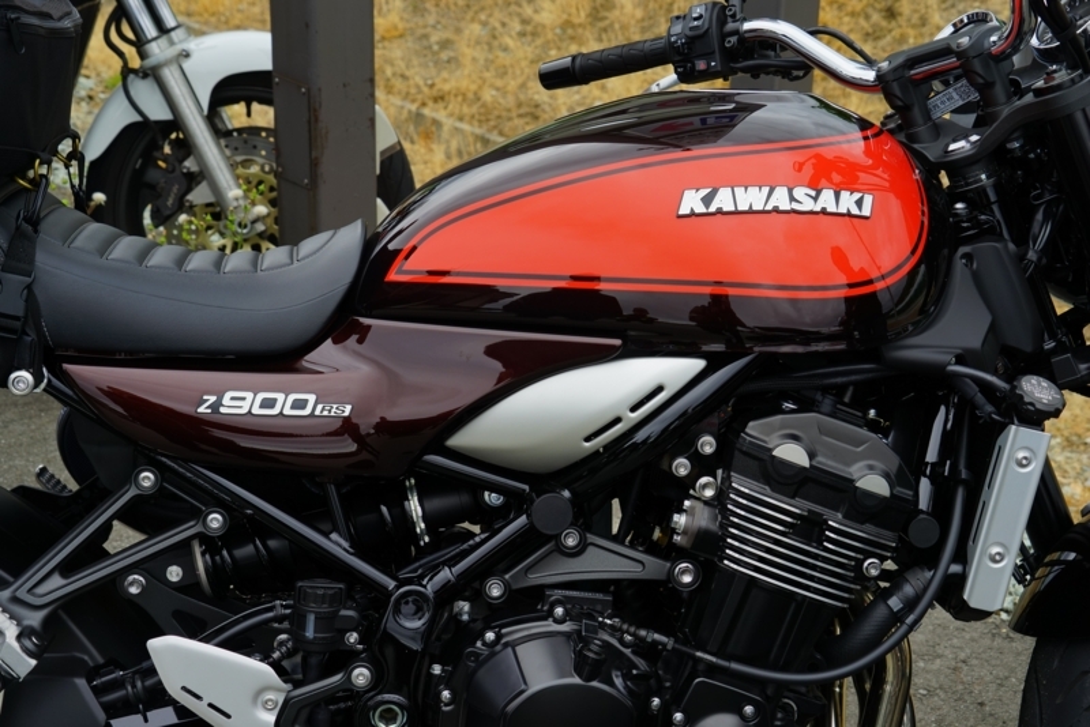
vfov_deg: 23.8
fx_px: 1726
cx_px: 545
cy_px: 364
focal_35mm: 57
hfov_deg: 35.0
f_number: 10
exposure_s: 1/100
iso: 100
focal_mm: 57
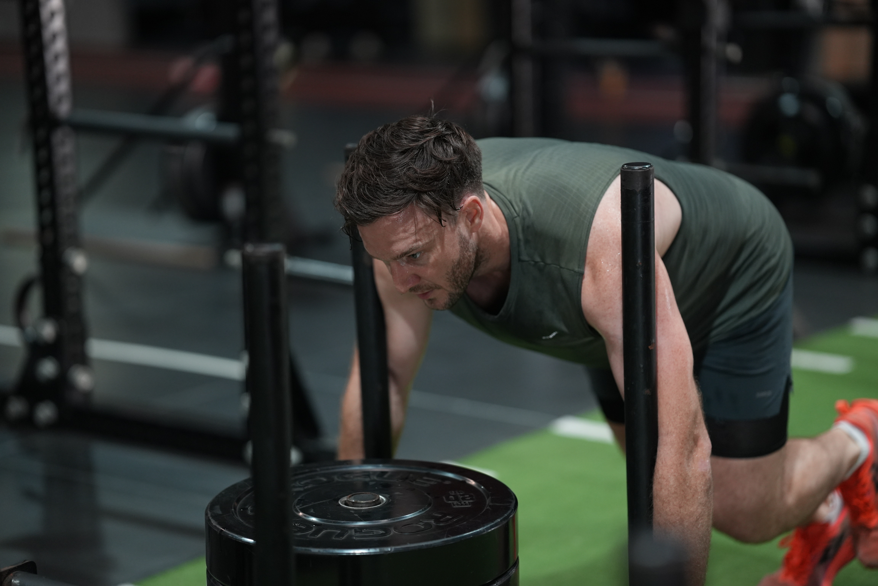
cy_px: 293
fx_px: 2073
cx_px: 439
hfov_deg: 23.9
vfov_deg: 16.1
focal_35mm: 85
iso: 1250
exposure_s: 1/640
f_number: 1.4
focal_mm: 85
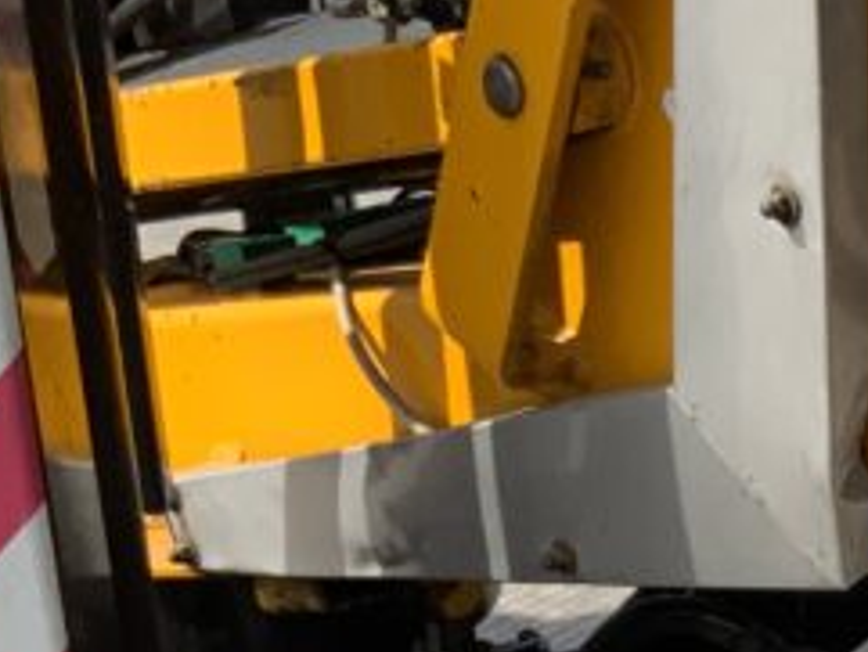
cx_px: 1214
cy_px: 1055
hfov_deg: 15.1
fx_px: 3086
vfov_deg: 11.4
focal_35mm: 123
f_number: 1.8
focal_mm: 3
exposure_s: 1/1342
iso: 16
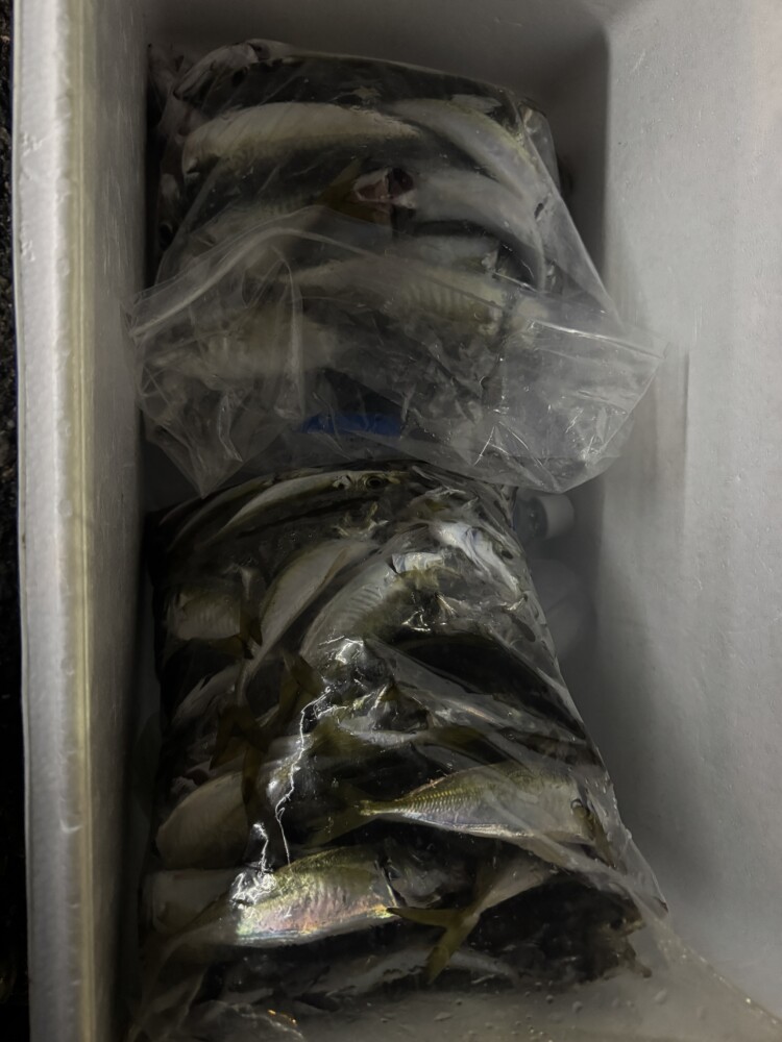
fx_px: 723
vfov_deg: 71.6
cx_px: 391
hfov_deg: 56.8
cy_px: 521
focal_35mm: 24
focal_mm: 6.76
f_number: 1.78
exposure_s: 1/30
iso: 1600
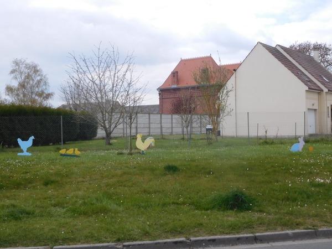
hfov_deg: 42.1
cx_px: 166
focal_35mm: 45
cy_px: 124
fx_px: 432
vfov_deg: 32.2
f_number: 4
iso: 125
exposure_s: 1/640
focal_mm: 8
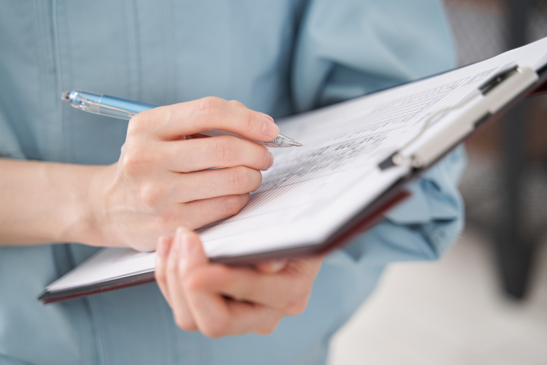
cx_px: 274
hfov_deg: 27.0
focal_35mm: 75
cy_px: 182
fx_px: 1139
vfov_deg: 18.2
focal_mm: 75
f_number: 3.2
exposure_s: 1/60
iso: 500
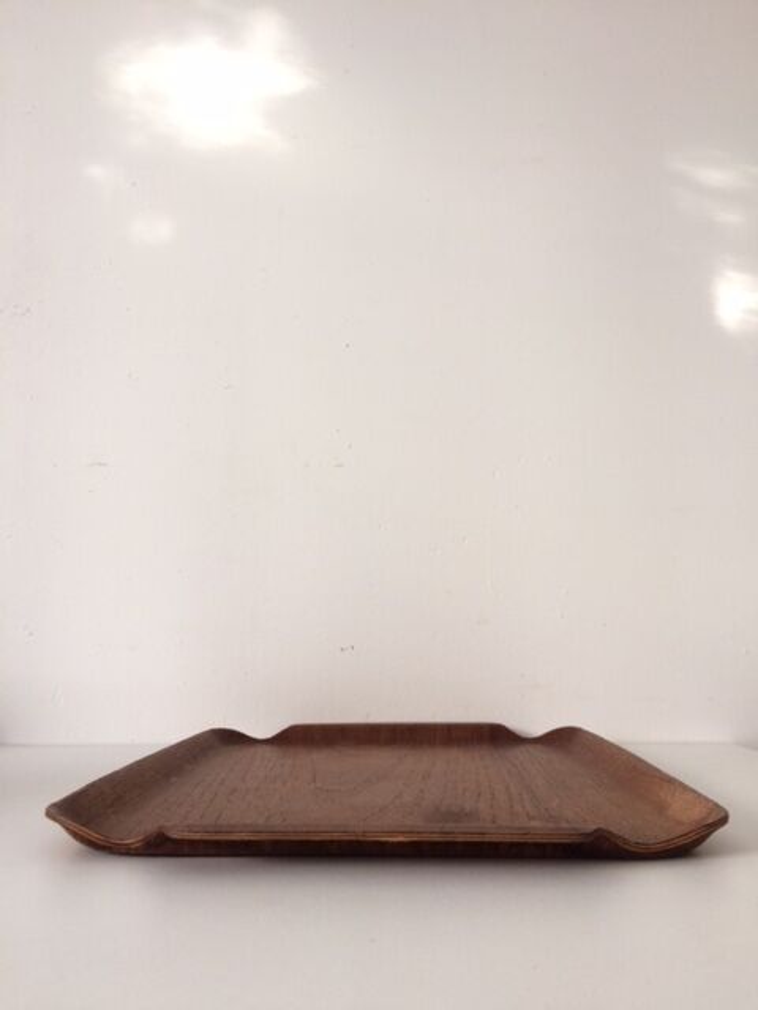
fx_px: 847
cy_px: 505
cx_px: 379
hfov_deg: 48.2
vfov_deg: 61.7
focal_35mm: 29
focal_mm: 4.15
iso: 125
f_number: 2.2
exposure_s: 1/33
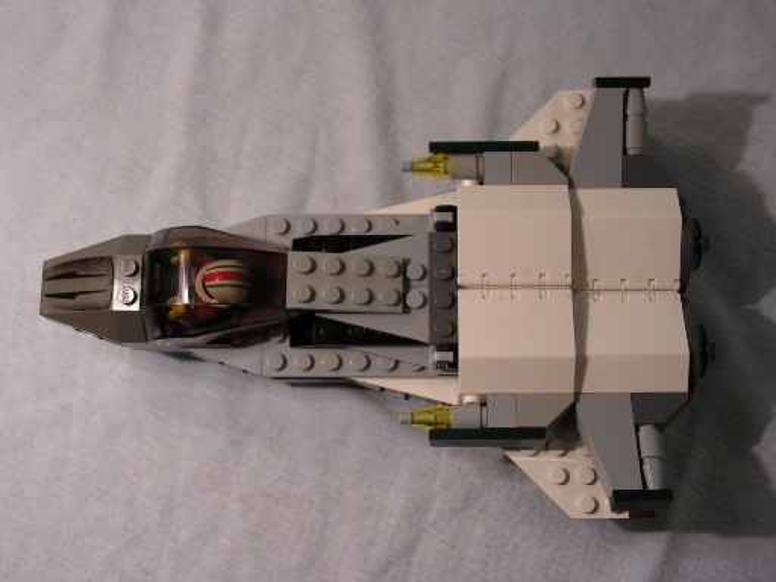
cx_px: 388
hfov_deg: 42.1
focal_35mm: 45
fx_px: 1009
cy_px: 291
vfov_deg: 32.2
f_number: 3.2
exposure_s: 1/50
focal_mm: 7.6
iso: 64
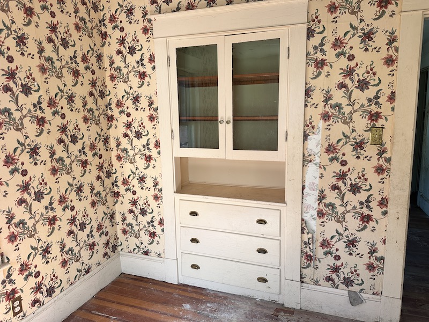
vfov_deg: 56.8
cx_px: 214
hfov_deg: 71.6
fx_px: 297
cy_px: 161
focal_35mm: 24
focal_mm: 6.86
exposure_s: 1/129
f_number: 1.78
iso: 64
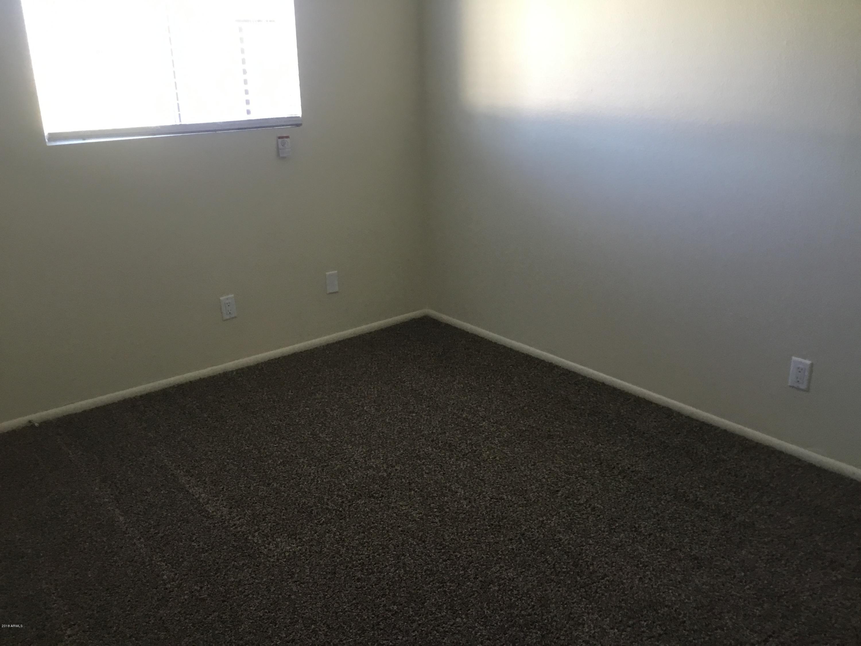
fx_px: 771
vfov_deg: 45.4
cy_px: 323
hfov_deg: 58.4
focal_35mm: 31
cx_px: 430
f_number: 2.4
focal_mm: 3.3
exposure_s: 1/30
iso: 80
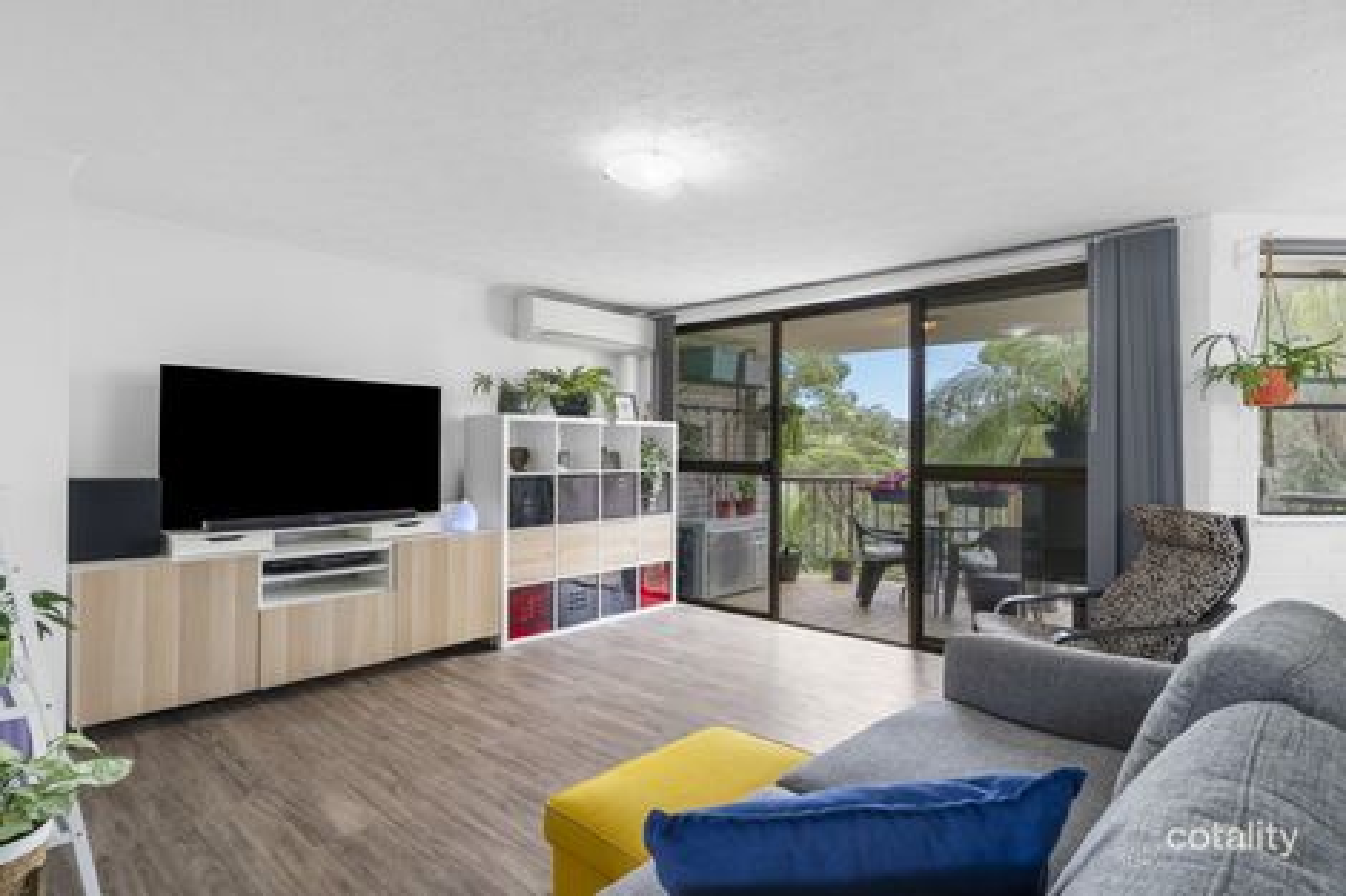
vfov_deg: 73.7
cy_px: 448
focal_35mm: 16
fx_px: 598
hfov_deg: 96.8
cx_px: 673
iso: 800
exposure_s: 1/10
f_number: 7.1
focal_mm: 16
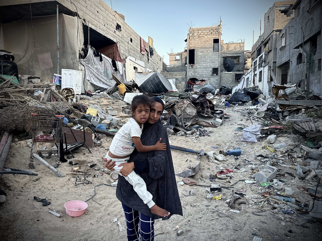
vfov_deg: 56.8
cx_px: 161
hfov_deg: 71.6
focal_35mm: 24
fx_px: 223
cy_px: 120
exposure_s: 1/283
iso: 80
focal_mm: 6.86
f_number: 1.78
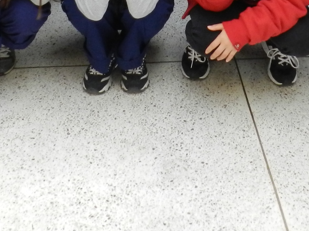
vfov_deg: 16.3
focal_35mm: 79
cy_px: -160
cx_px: 150
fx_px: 705
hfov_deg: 24.7
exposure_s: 1/30
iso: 360
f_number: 3.4
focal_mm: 4
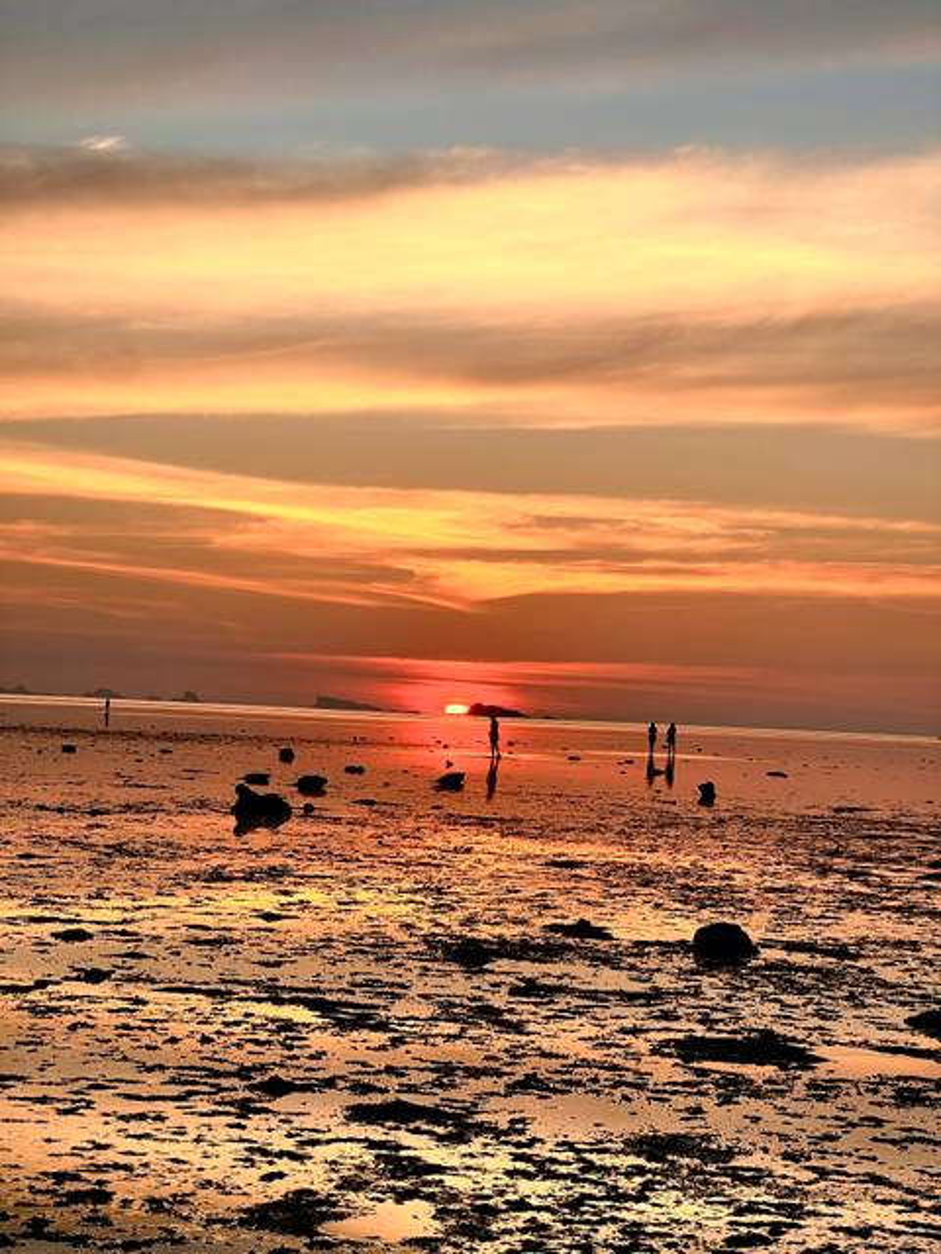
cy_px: 627
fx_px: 2791
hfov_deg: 19.1
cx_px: 470
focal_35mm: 77
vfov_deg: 25.3
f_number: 2.8
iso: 25
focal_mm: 9
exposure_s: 1/249
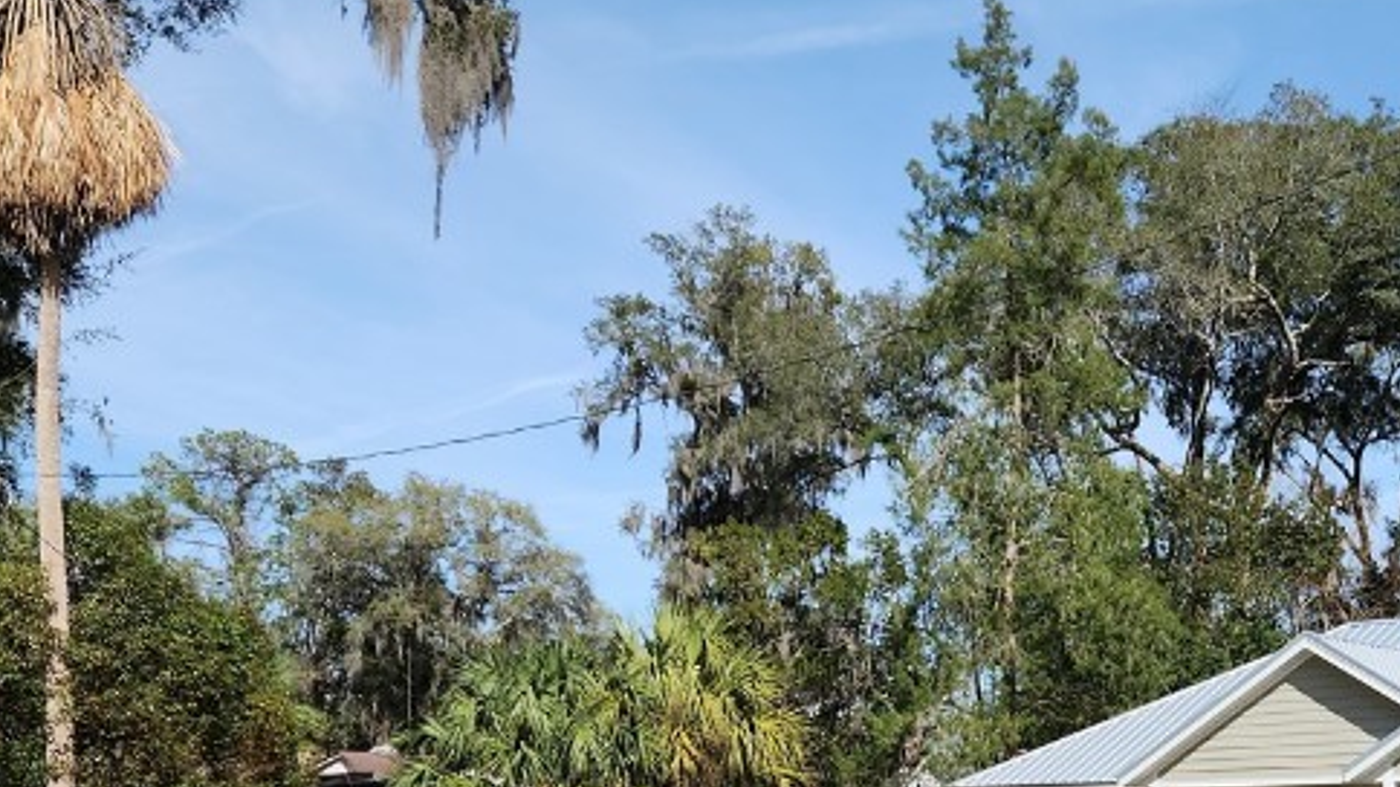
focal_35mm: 53
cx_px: 992
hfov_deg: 38.5
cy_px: 888
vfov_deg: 21.4
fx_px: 1967
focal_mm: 5.4
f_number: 1.8
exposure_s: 1/1476
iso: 20
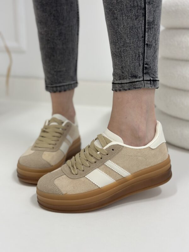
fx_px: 349
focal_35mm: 48
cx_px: 94
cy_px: 126
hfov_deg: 30.3
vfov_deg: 39.7
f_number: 1.78
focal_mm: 6.86
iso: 125
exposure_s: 1/100
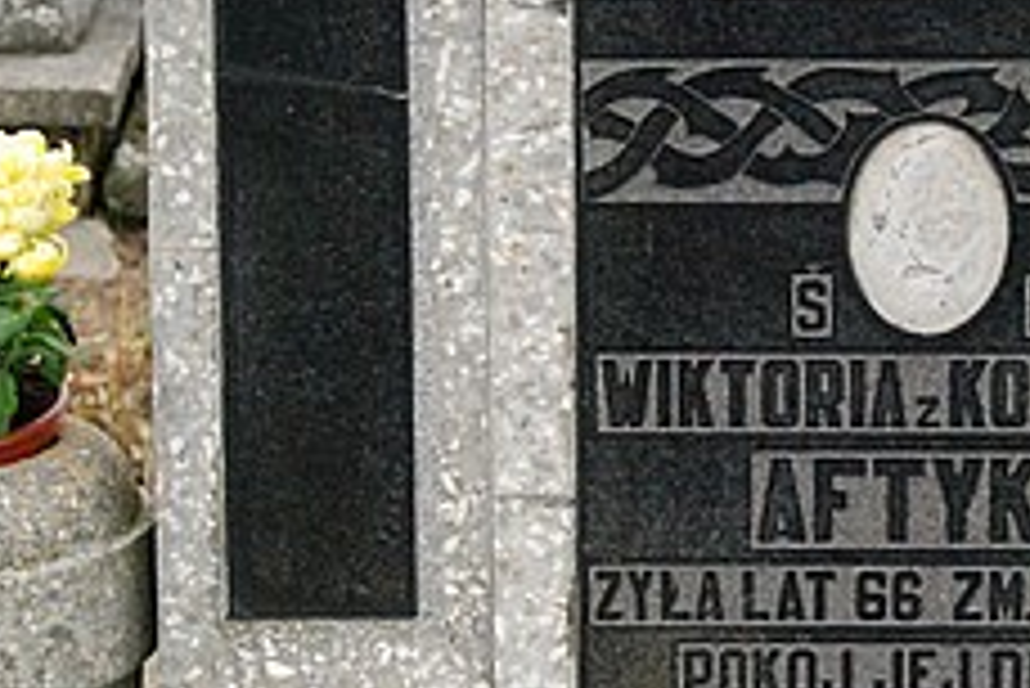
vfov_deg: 8.2
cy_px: 144
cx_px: 810
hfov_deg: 12.2
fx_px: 4810
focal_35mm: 168
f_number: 4.8
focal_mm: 40
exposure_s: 1/400
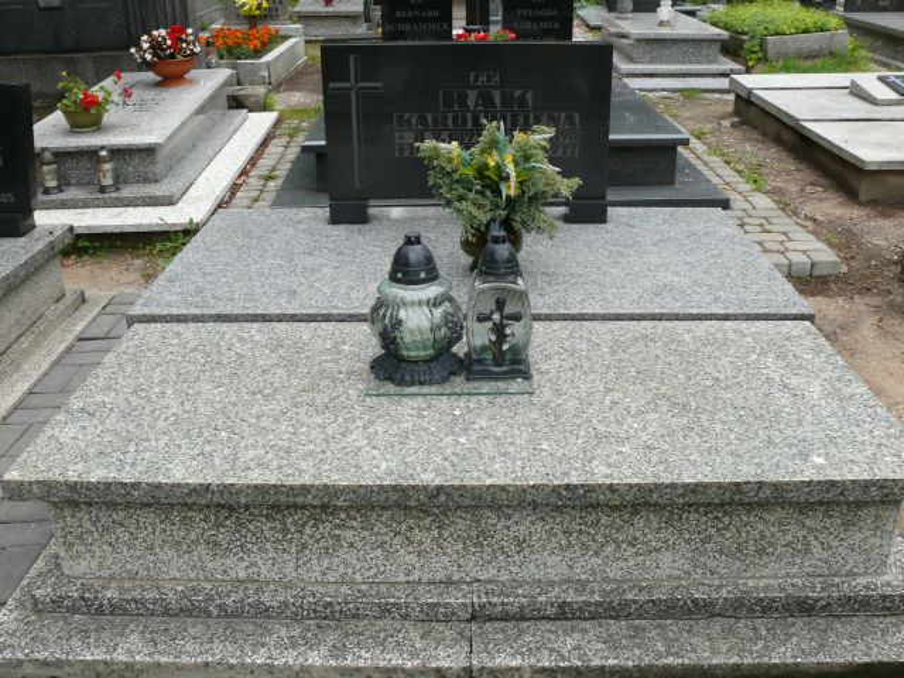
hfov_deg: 52.6
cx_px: 452
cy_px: 339
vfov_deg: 40.7
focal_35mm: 35
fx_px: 914
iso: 100
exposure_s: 1/200
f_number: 5
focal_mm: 7.4
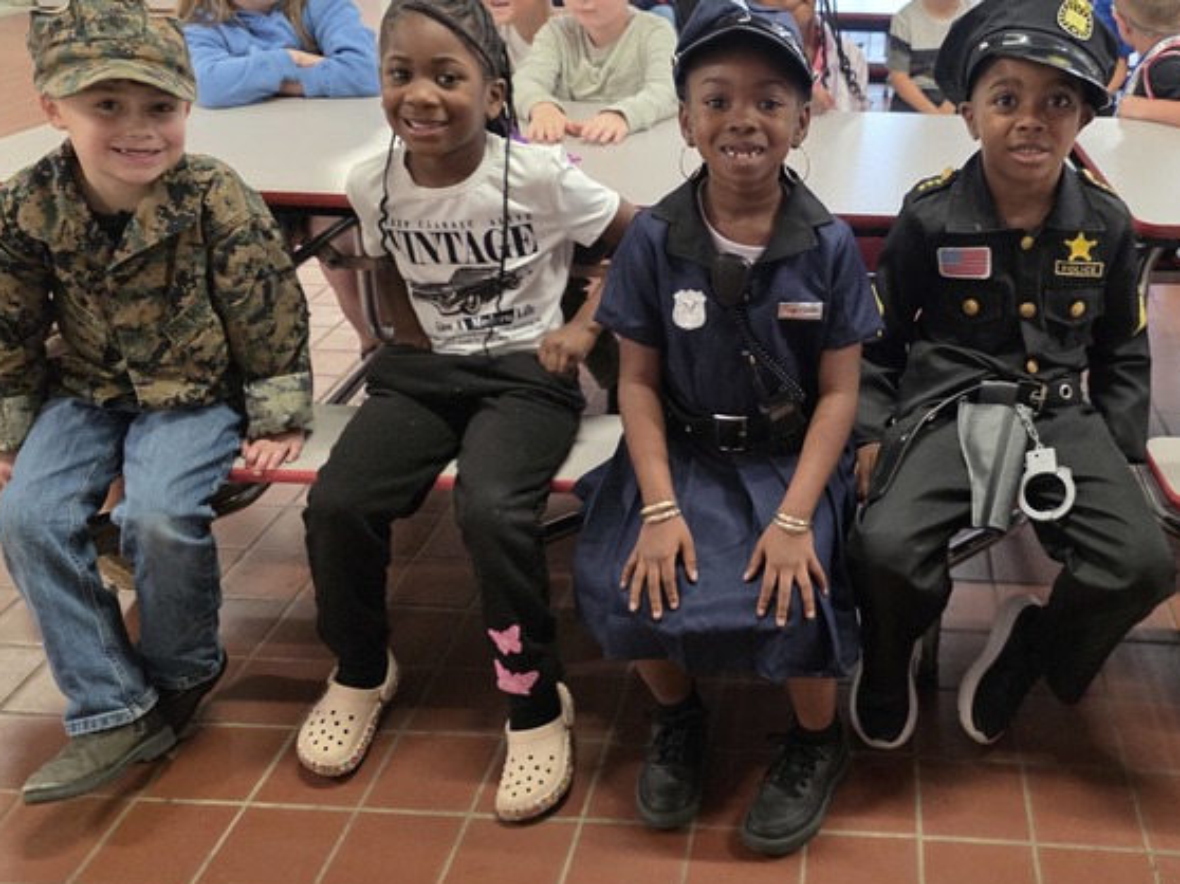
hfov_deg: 53.6
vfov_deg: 42.9
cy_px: 398
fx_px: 1124
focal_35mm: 33
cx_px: 837
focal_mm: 6.3
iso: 500
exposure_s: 1/120
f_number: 1.7
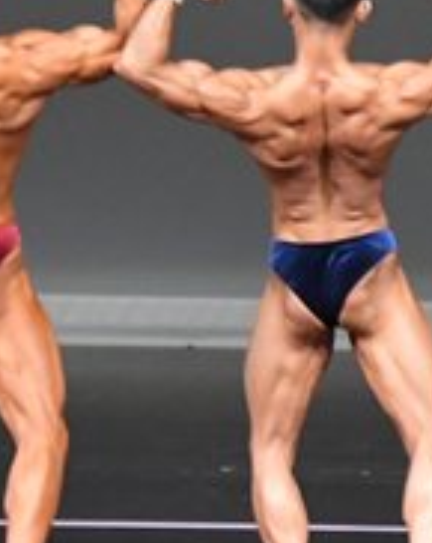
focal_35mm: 748
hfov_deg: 2.1
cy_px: 233
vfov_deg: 2.6
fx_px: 11985
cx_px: 1128
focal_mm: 125
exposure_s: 1/400
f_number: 5.6
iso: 5000
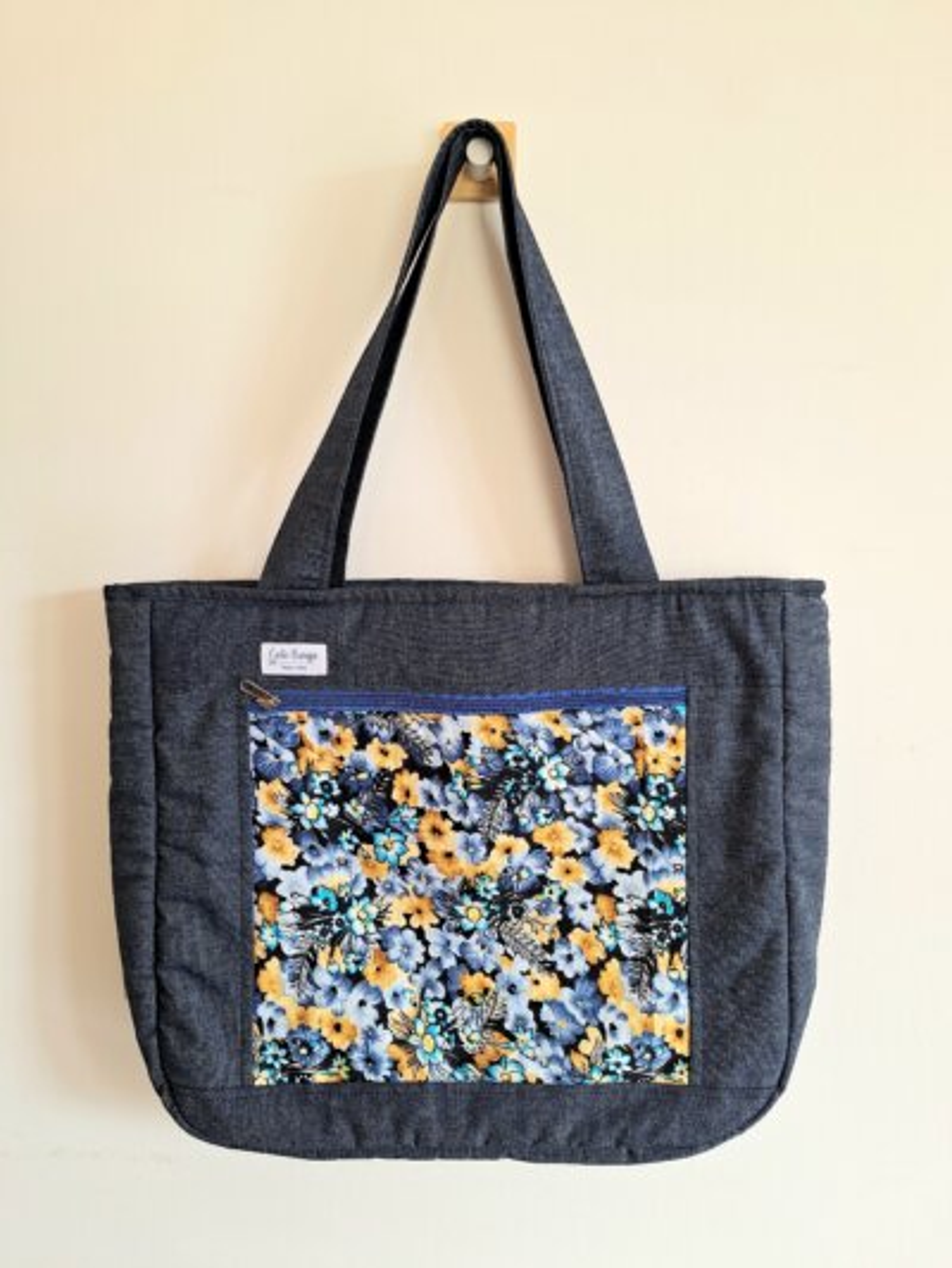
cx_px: 476
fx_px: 843
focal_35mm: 23
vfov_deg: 73.9
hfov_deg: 58.9
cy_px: 634
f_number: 1.8
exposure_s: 1/50
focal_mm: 5.54
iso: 50
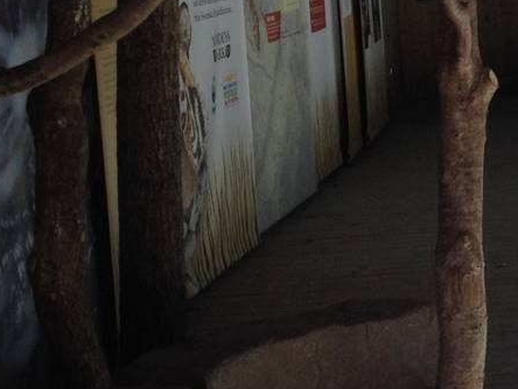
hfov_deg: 14.2
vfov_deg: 11.7
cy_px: 110
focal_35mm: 126
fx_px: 1885
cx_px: 866
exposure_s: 1/150
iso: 50
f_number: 2.4
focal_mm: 4.28
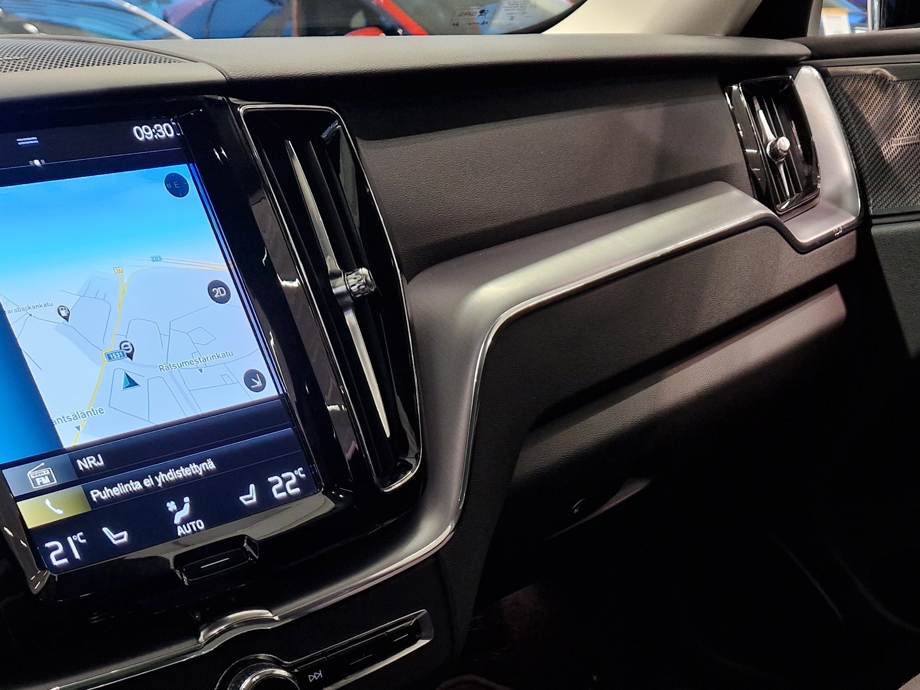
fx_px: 1249
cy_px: 699
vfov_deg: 28.8
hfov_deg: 39.7
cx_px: 642
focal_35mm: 47
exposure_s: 1/100
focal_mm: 5.4
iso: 200
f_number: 1.8
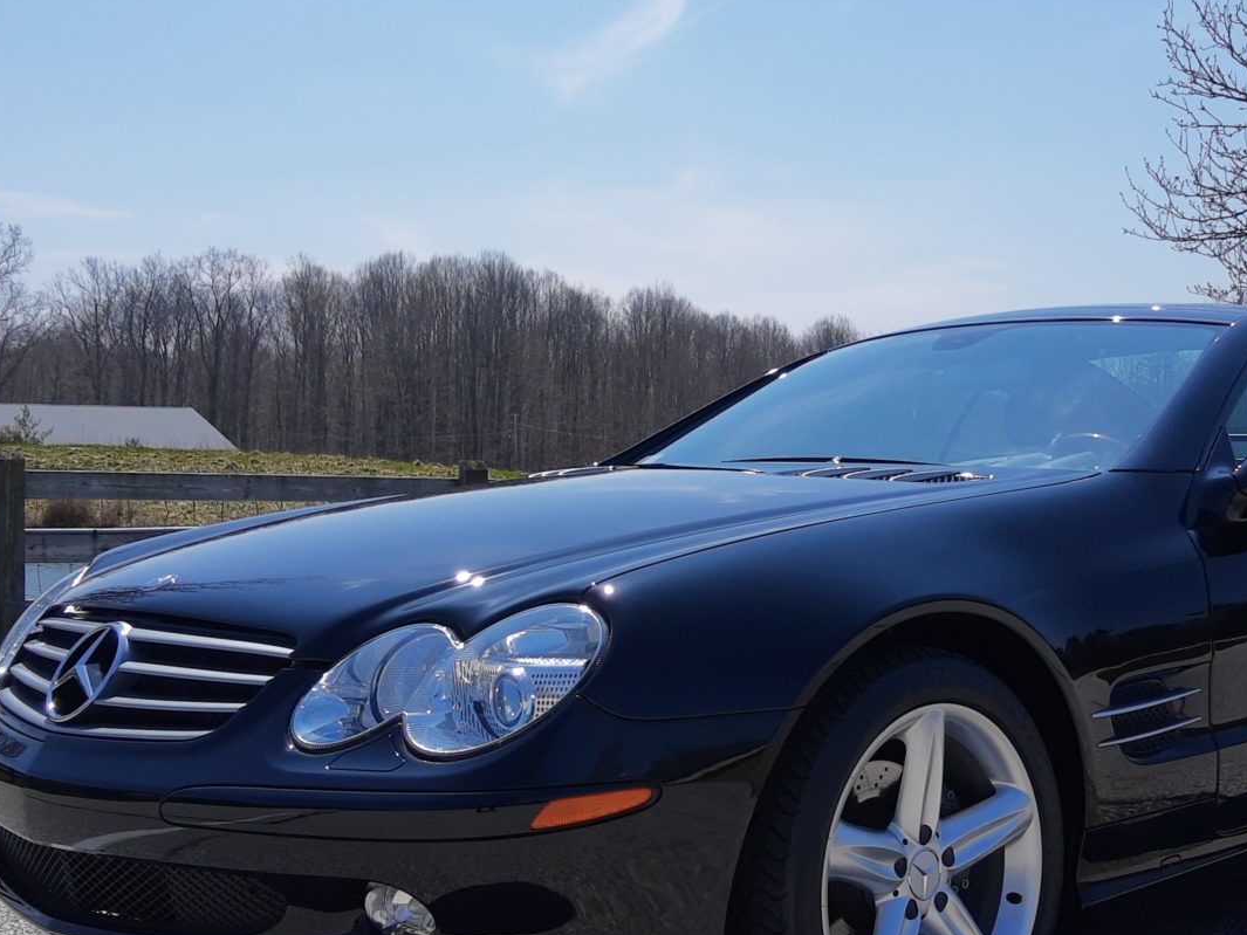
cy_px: 480
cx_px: 735
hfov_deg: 38.1
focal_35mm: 50
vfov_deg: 29.1
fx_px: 1801
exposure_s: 1/2242
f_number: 1.8
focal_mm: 3.95
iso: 40
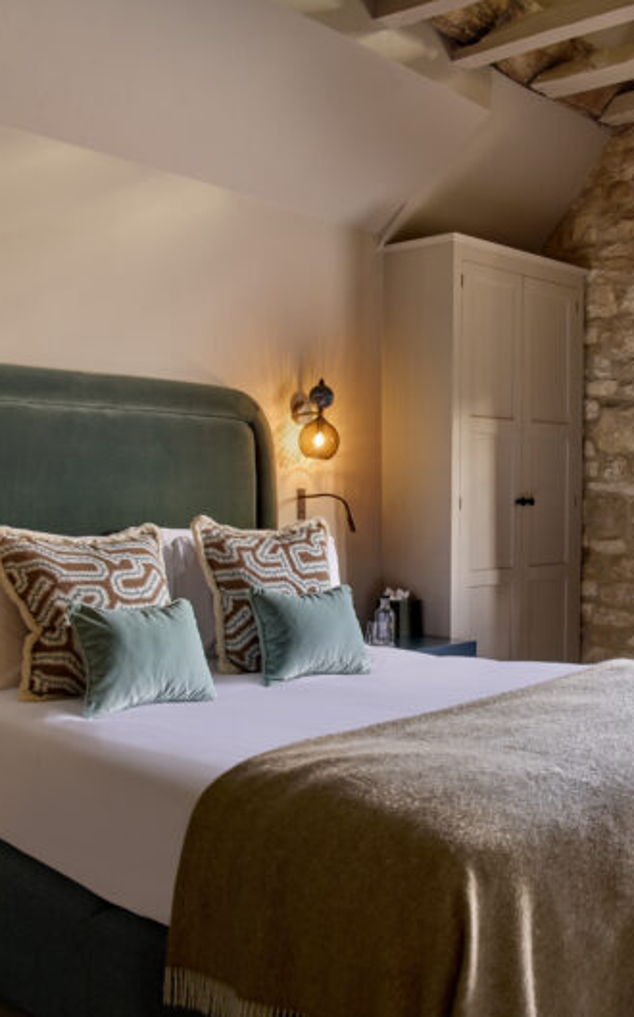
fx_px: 1024
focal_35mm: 37
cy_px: 510
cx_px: 463
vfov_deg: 52.8
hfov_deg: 33.8
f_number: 11
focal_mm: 24
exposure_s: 1/2
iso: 200
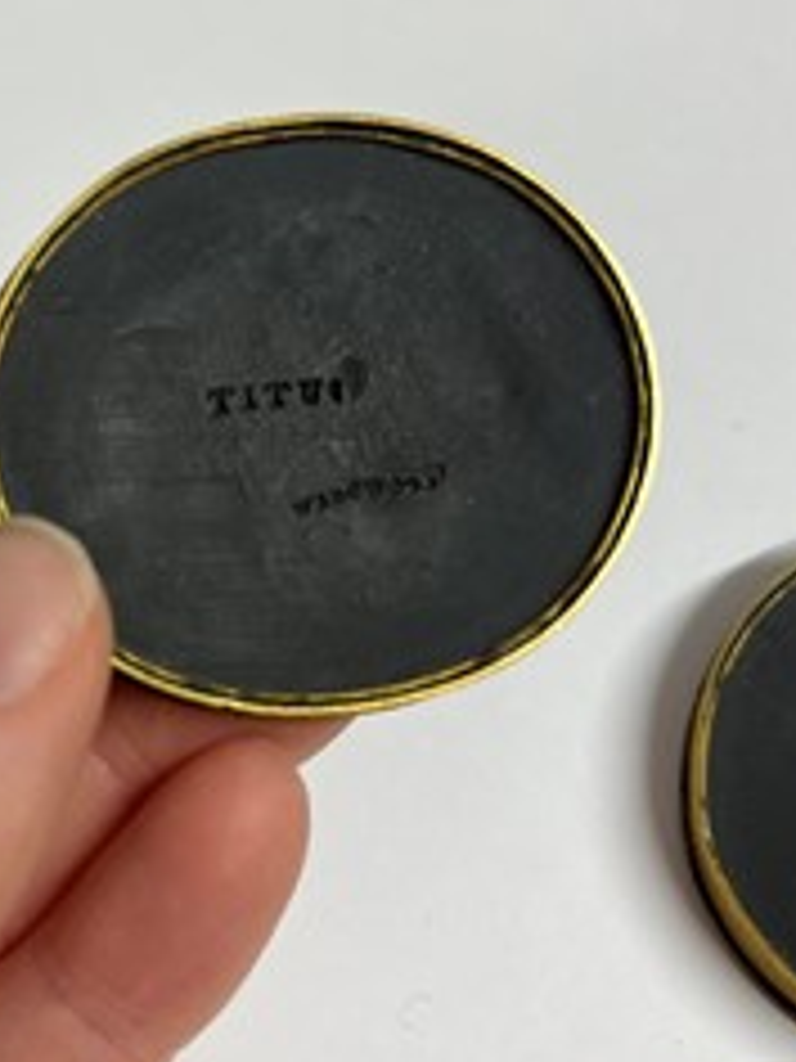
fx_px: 1349
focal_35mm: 44
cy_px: 432
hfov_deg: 32.1
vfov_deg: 42.8
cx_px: 171
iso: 64
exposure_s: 1/100
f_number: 1.6
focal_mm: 5.1
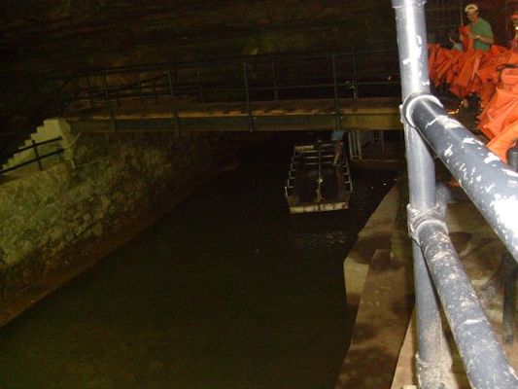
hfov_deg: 52.6
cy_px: 194
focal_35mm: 35
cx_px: 259
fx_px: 524
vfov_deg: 40.7
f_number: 2.8
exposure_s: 1/45
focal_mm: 5.8
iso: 320
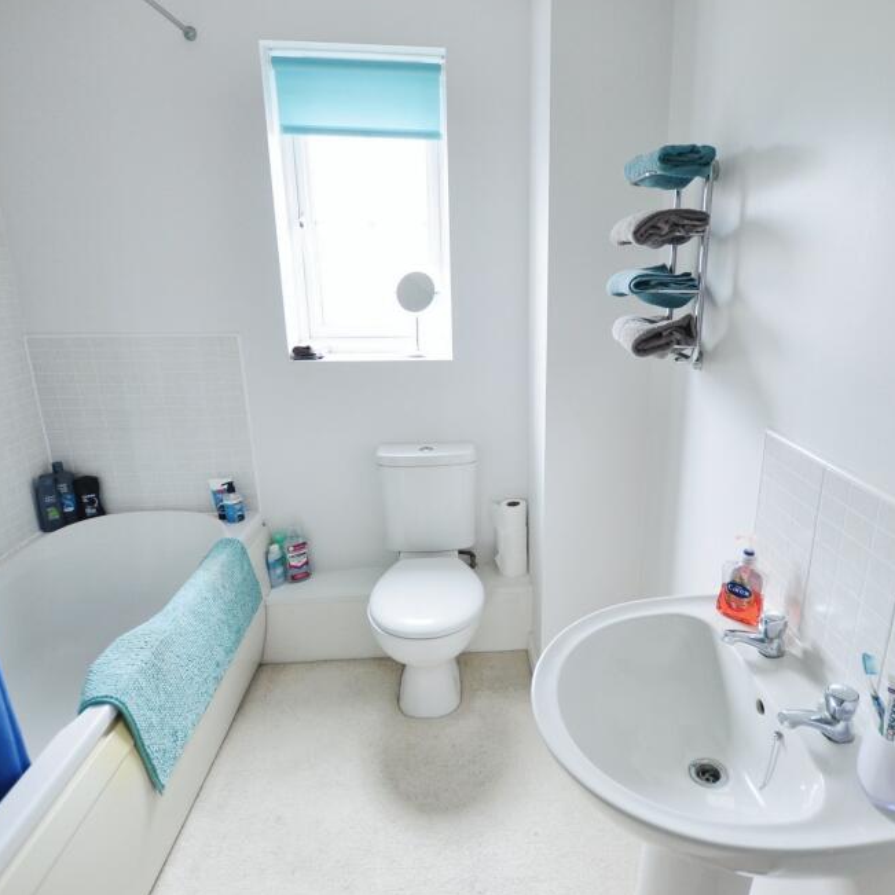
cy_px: 454
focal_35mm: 20
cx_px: 536
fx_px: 585
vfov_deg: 74.8
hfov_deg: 74.0
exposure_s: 1/60
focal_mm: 10
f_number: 4
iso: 720
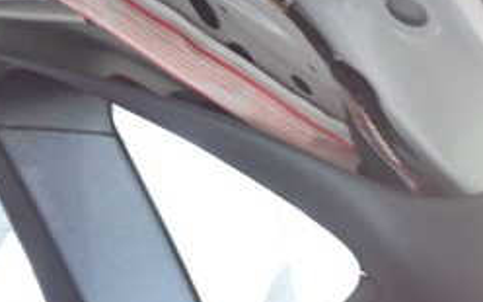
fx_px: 1014
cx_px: 372
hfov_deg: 26.4
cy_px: 380
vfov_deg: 16.1
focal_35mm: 77
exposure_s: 1/4
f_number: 6.3
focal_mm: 5.4
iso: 800
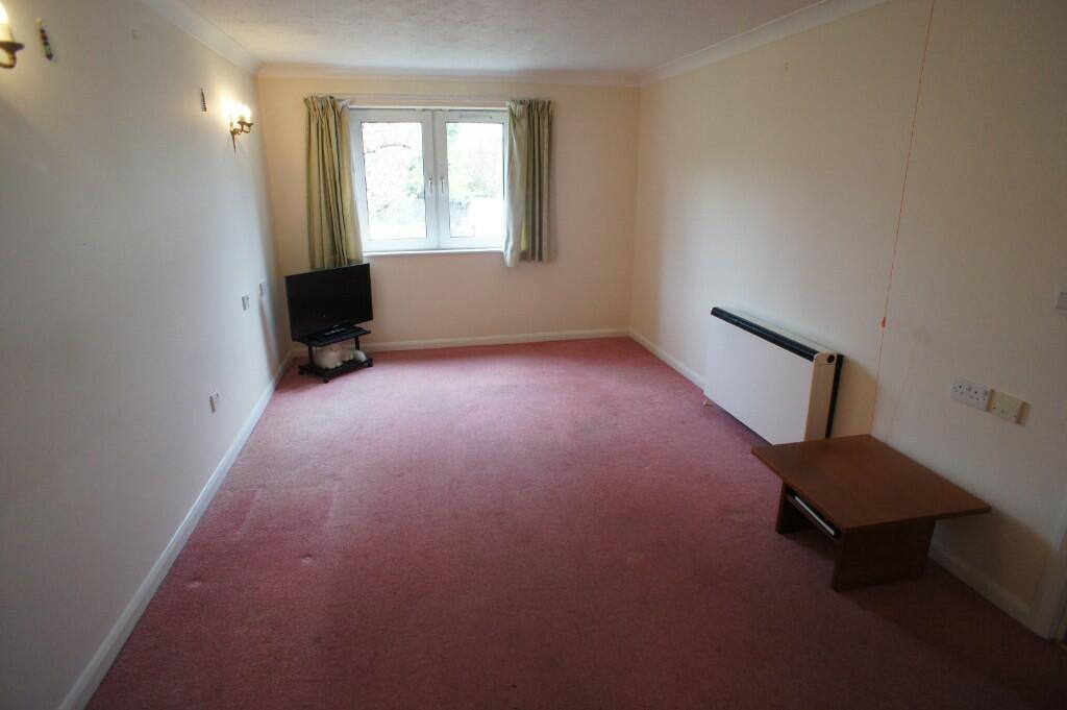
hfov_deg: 73.8
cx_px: 534
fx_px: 711
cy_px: 355
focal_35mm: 24
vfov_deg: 53.1
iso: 800
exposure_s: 1/80
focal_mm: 16
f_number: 5
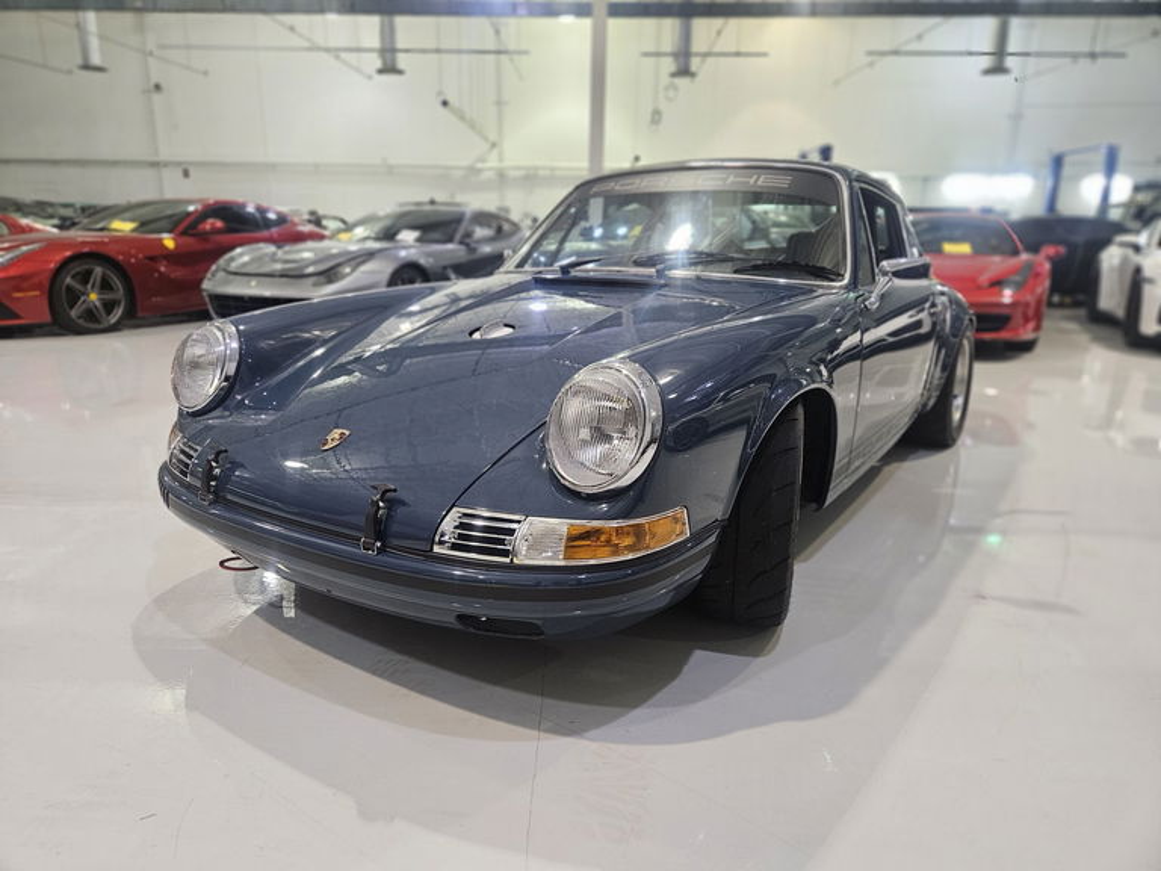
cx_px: 580
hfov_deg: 73.9
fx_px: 771
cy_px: 436
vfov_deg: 58.9
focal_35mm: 23
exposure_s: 1/120
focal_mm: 5.4
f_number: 1.8
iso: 640
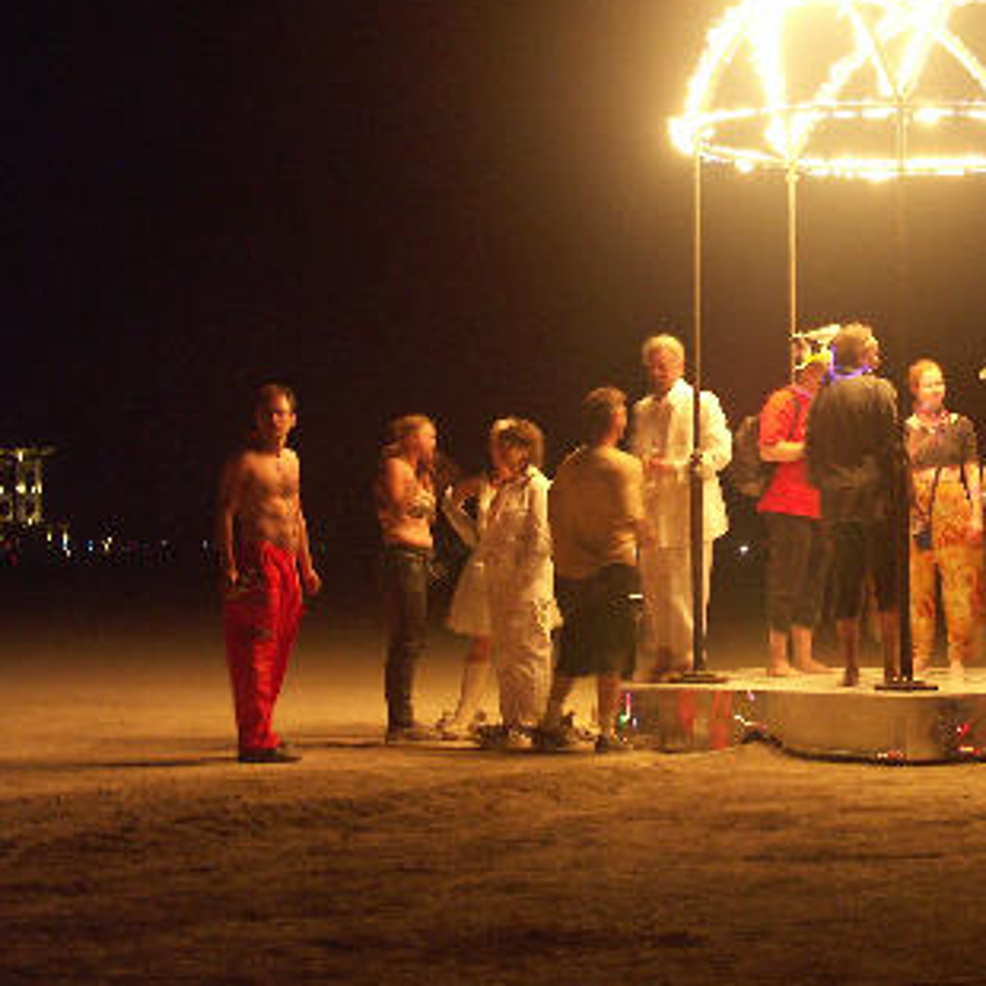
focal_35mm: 79
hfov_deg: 21.7
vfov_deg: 21.9
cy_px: 363
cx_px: 768
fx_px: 2546
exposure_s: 1/2.5
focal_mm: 13.4
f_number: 3.2
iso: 200
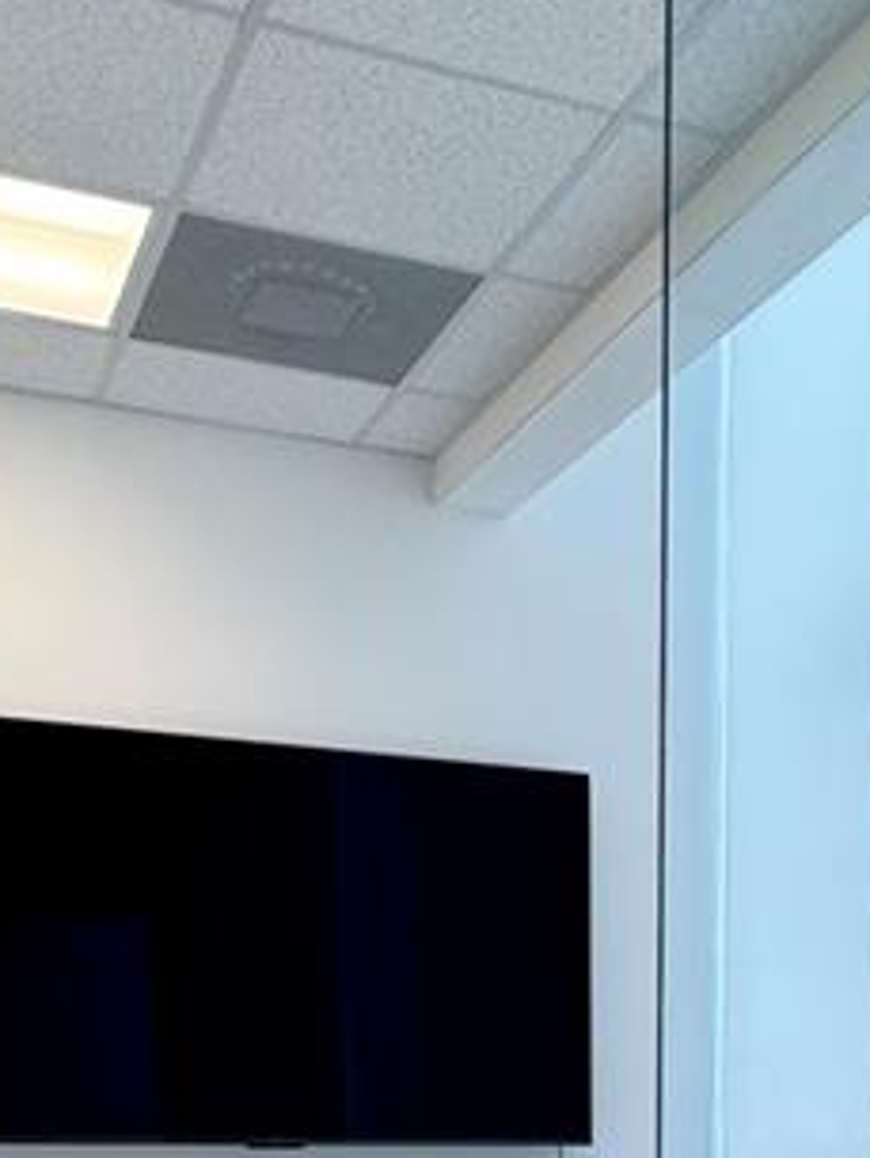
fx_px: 1842
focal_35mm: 55
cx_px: 627
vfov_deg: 30.7
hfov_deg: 26.3
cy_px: 1310
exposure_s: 1/120
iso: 320
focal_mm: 2.22
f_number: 2.2
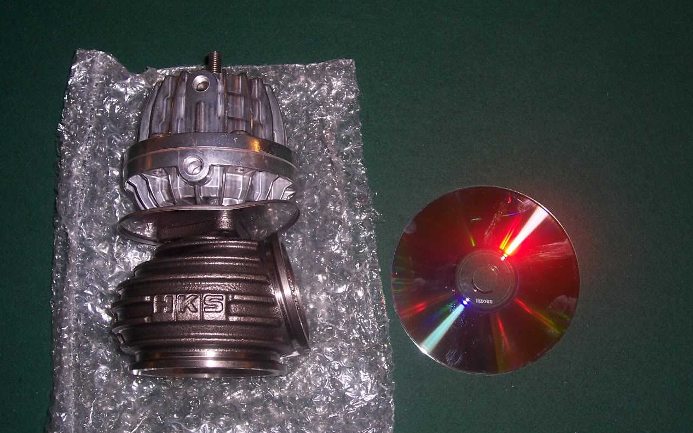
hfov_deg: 44.4
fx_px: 850
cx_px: 347
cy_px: 238
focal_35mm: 45
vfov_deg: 28.6
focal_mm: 7
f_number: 3
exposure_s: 1/60
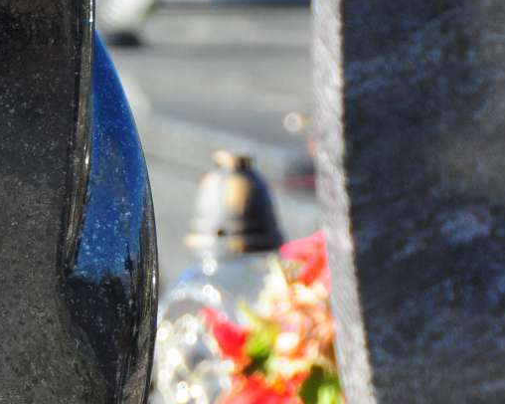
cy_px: 197
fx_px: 7276
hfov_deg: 3.9
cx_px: -514
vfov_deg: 3.2
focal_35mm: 487
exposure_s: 1/320
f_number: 7.1
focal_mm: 82
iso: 320
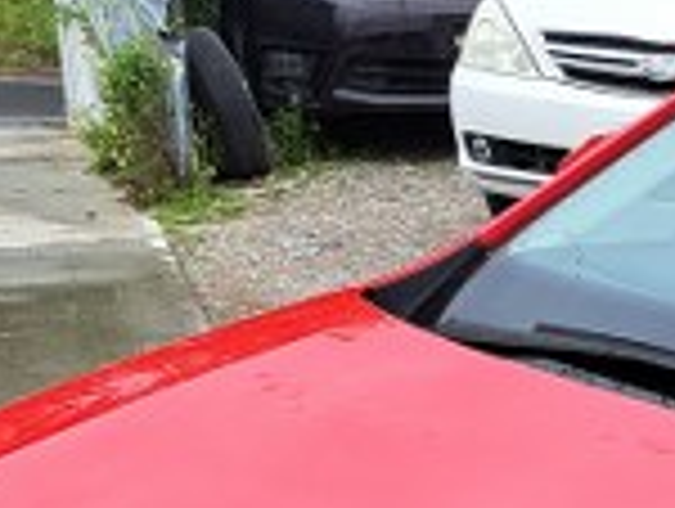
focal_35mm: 128
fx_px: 2500
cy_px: 1020
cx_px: 1269
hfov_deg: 13.5
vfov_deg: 10.6
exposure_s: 1/496
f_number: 1.8
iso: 50
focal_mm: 5.23
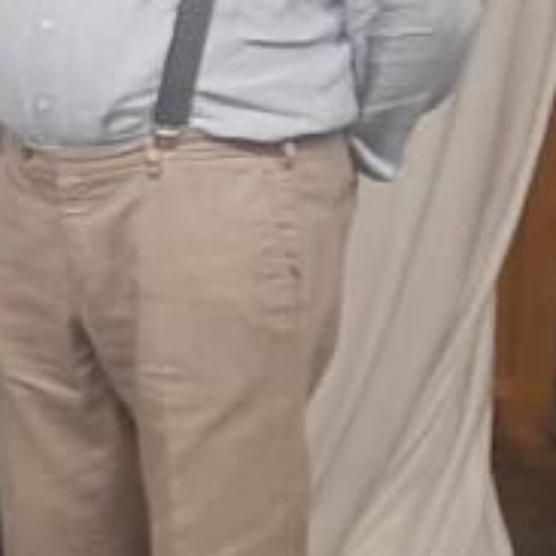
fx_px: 2744
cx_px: -1027
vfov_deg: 11.4
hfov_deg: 9.5
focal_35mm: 151
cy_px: -103
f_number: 1.7
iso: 160
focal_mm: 3.93
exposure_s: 1/33
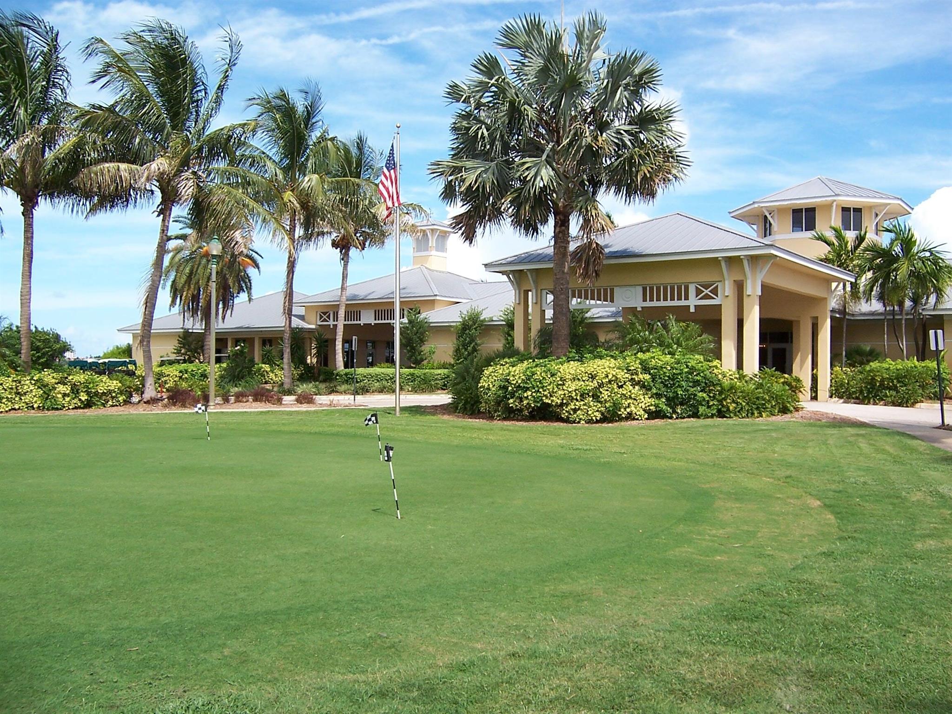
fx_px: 908
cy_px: 357
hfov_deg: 55.4
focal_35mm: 33
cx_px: 476
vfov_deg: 42.9
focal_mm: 5.5
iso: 80
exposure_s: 1/750
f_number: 3.4
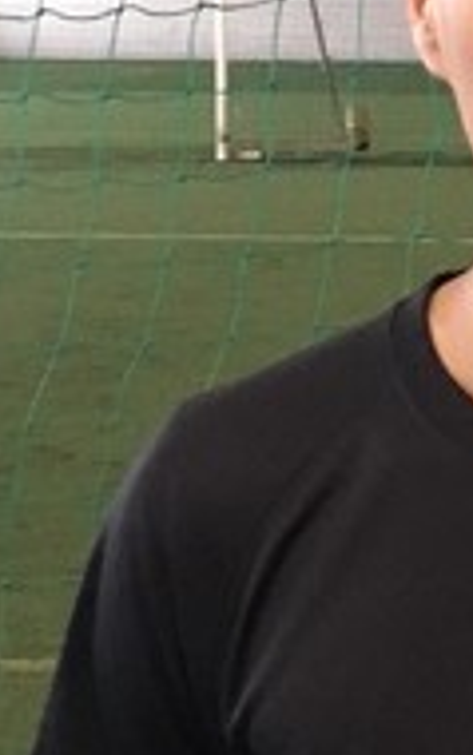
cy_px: 580
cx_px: 604
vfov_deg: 21.2
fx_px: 1998
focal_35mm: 97
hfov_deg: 13.1
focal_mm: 4.15
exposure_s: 1/17
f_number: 2.2
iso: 250
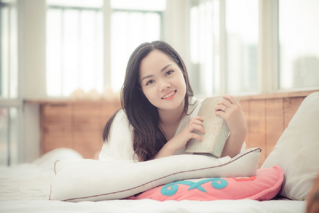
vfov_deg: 16.1
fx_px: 753
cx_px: 160
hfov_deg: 23.9
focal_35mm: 85
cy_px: 106
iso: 100
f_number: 1.8
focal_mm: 85
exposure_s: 1/500
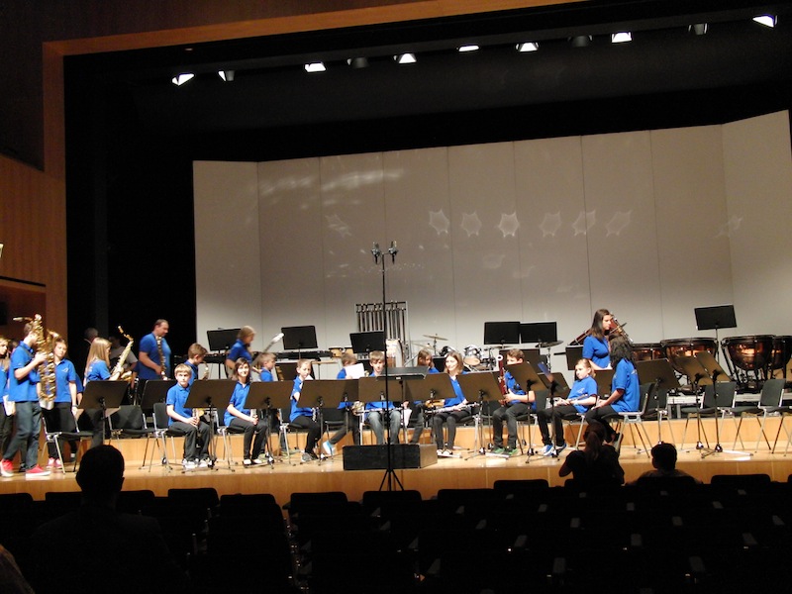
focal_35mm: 50
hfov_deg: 38.2
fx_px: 1144
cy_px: 297
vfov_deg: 29.1
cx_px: 396
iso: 400
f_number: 2.8
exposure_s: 1/25
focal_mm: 10
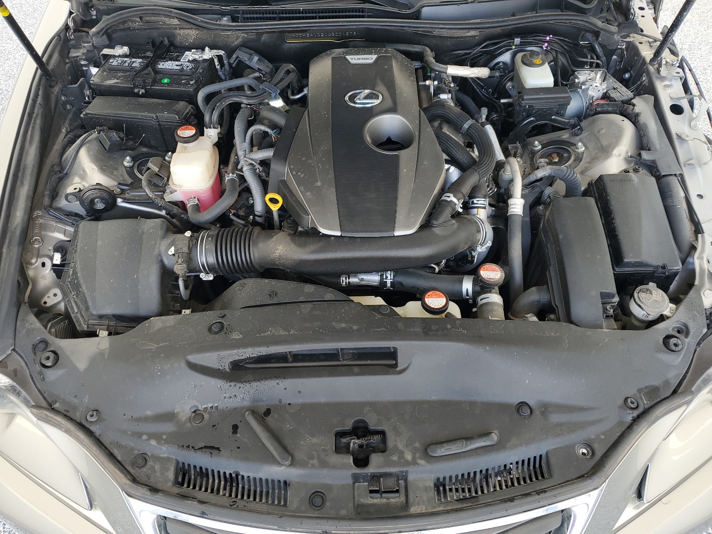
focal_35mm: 26
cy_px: 267
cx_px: 356
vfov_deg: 53.1
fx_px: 535
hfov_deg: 67.3
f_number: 1.5
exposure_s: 1/120
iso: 55
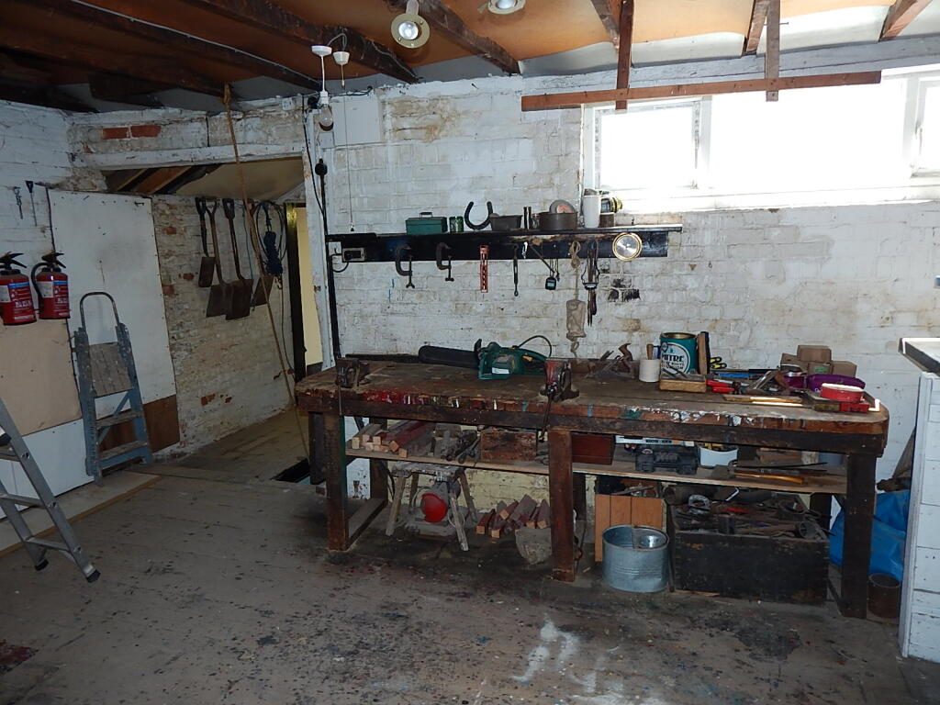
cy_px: 352
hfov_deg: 76.4
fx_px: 597
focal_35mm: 22
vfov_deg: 61.1
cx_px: 470
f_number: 3
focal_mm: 4
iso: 125
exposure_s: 1/30
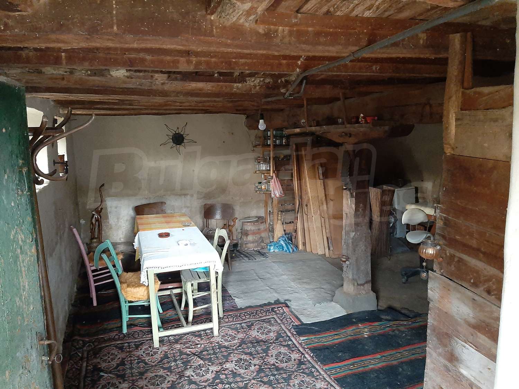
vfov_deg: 53.1
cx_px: 260
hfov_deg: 67.3
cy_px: 194
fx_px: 390
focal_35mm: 26
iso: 640
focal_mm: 3.93
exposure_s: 1/20
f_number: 1.7
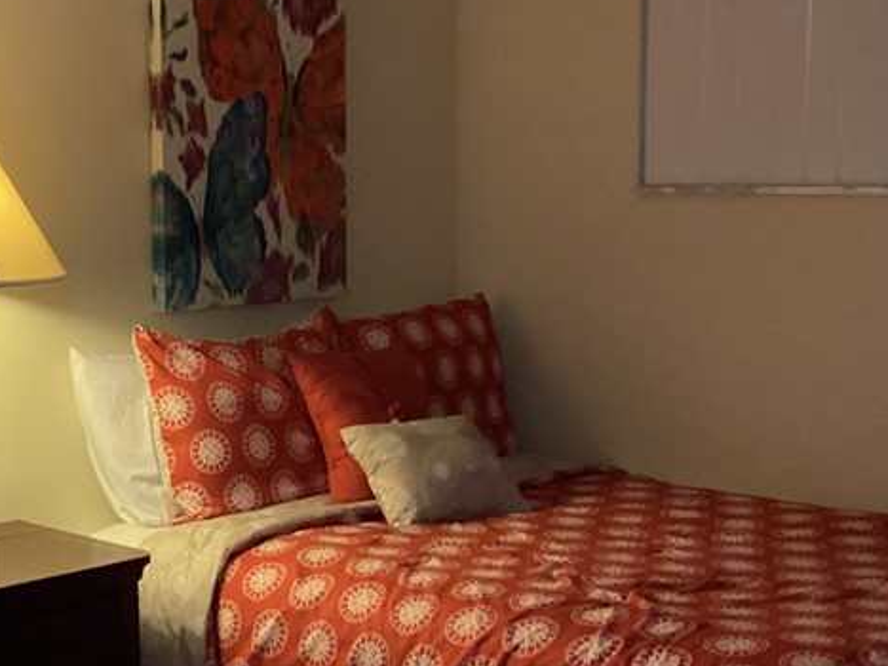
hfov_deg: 28.0
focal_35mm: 68
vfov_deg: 21.6
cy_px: 396
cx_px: 173
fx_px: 1744
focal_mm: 3.3
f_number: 2.4
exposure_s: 1/30
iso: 640
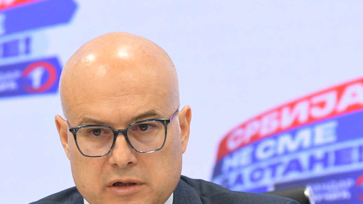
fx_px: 4167
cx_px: 120
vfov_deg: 2.8
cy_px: 140
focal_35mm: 433
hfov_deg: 5.0
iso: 2000
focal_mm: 200
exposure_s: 1/200
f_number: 4
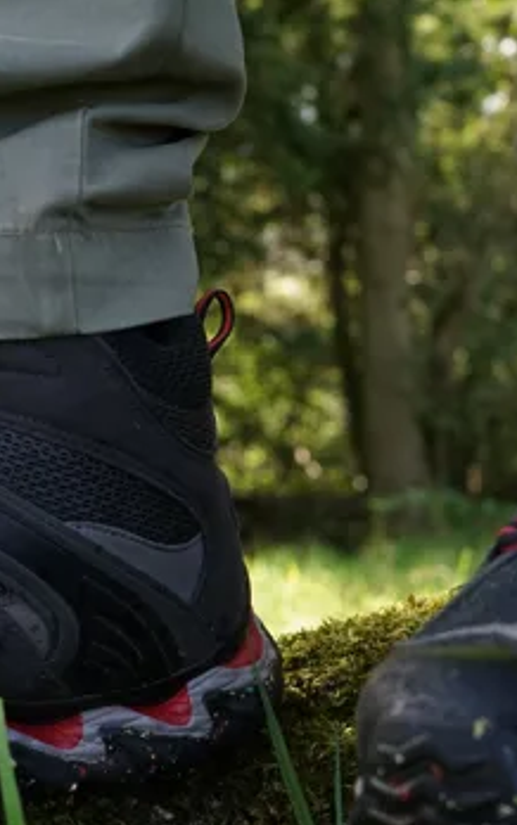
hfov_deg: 14.6
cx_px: 111
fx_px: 2003
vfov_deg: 23.3
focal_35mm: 89
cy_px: 437
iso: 800
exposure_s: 1/200
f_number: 7.1
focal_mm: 38
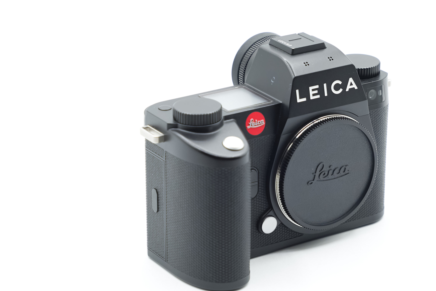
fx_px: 1611
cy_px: 152
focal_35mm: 133
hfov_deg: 15.4
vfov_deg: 10.3
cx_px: 269
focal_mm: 70
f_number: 5.6
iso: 800
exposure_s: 1/250
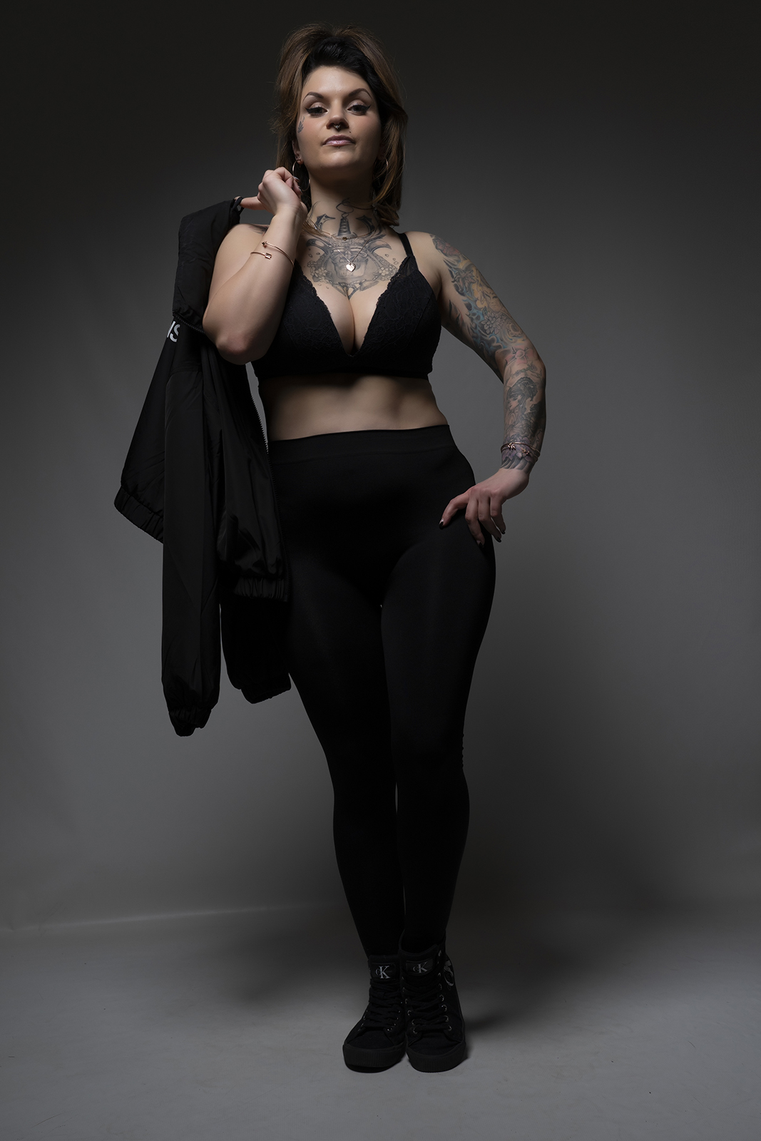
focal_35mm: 41
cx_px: 380
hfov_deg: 32.6
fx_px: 1300
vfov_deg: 47.4
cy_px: 570
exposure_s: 1/200
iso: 200
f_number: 8
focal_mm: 41
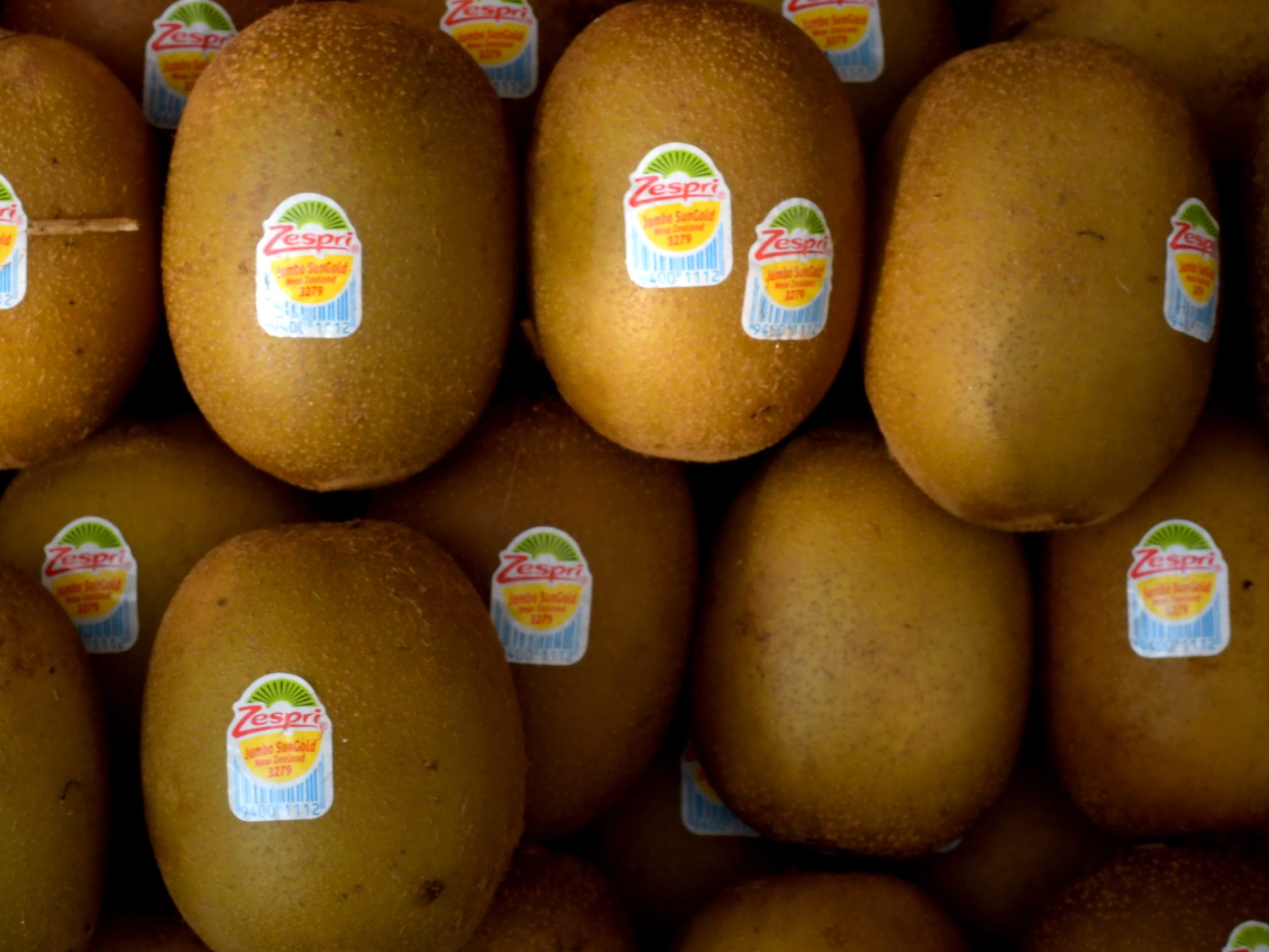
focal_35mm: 93
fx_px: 3410
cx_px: 526
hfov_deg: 21.1
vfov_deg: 15.9
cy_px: 455
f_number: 16
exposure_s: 1/60
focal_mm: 50
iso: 500
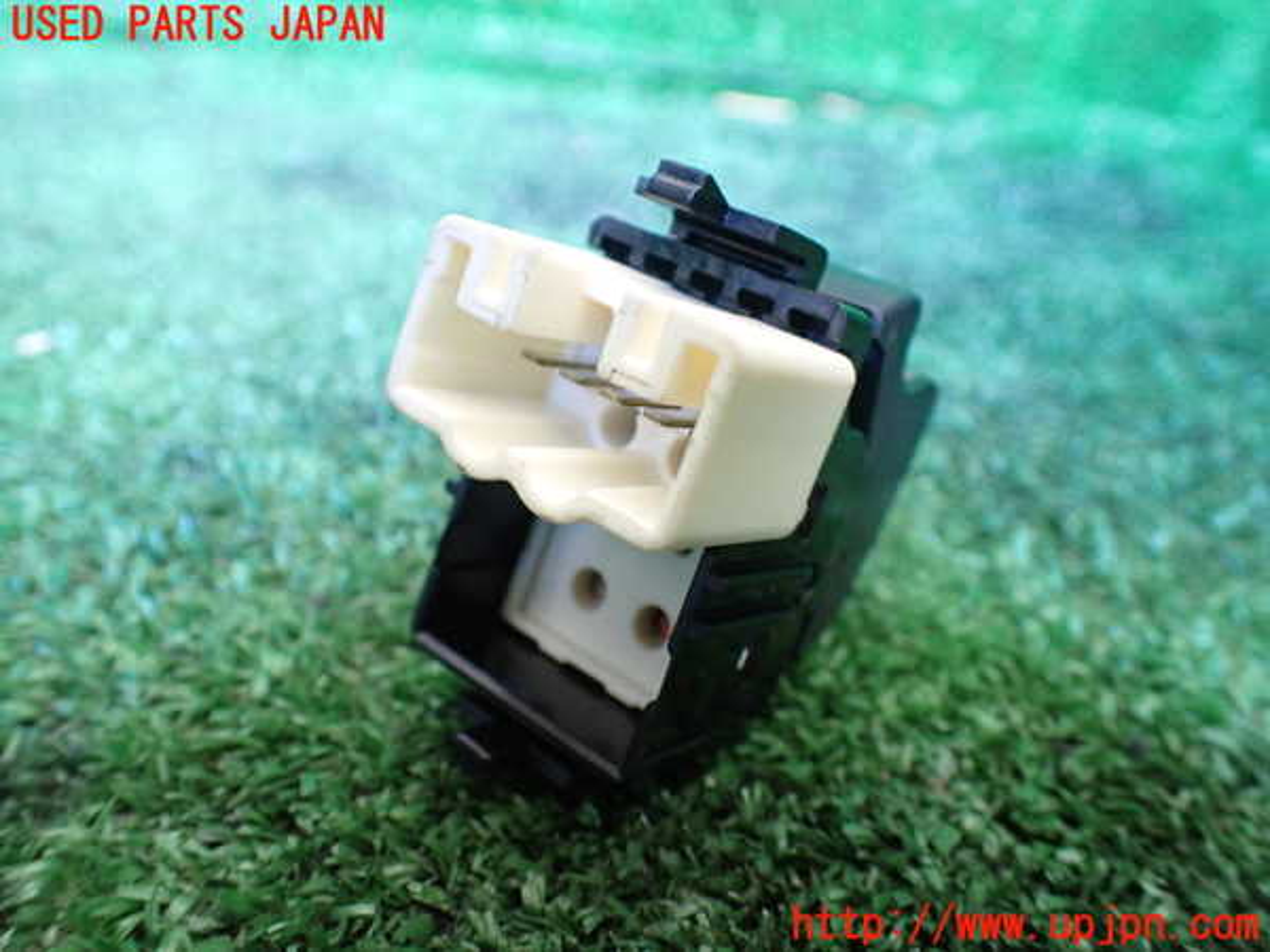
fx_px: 1101
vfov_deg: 46.8
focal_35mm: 30
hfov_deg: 60.0
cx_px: 635
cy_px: 476
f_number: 2.3
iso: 800
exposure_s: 1/40
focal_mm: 5.4
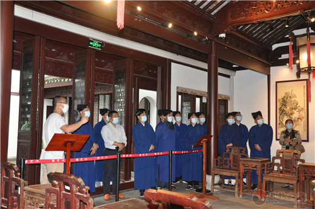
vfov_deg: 35.4
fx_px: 328
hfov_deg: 51.4
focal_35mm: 38
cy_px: 104
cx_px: 158
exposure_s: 1/60
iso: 800
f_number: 4
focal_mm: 25
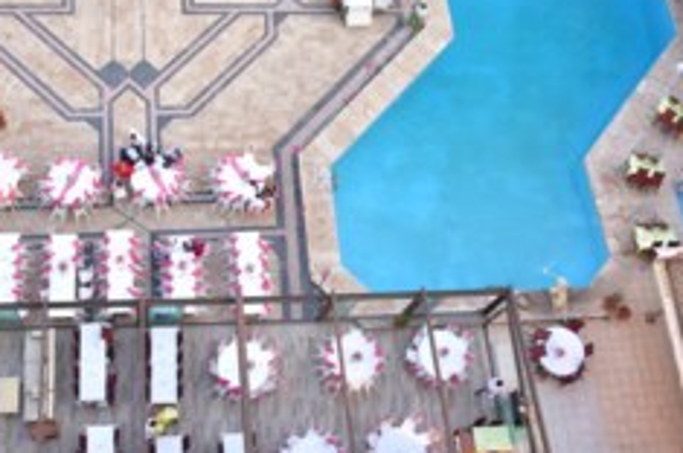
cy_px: 113
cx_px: 241
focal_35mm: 46
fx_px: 872
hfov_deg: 42.4
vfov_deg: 28.7
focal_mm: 18
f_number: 3.5
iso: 125
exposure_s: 1/60
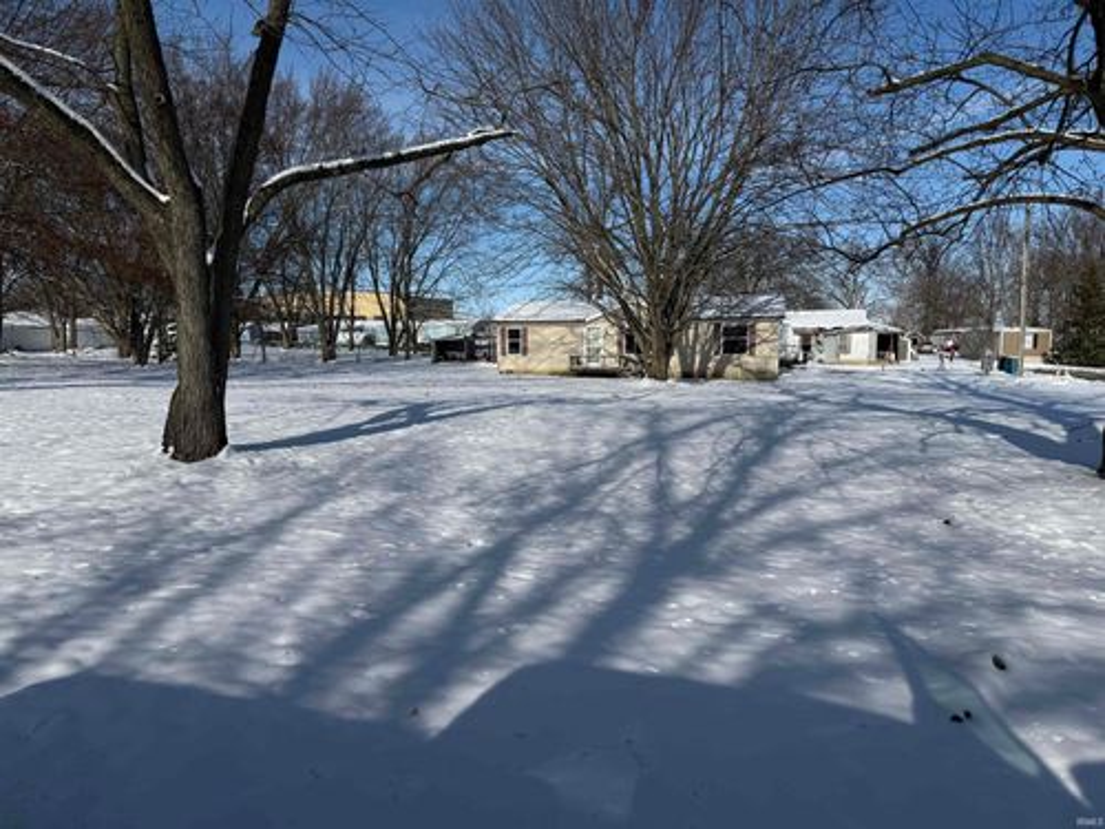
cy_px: 414
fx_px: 766
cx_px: 552
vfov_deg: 56.8
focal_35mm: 24
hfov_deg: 71.6
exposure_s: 1/10309
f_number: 1.78
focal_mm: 6.76
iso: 80
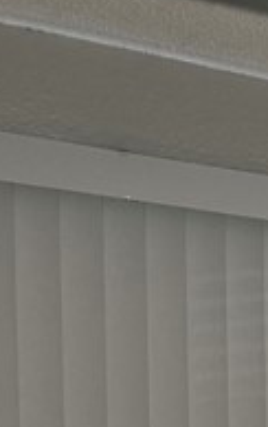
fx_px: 1559
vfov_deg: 14.3
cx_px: 828
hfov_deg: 8.2
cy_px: 689
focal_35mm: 134
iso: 200
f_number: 1.78
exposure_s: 1/121
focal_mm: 6.76
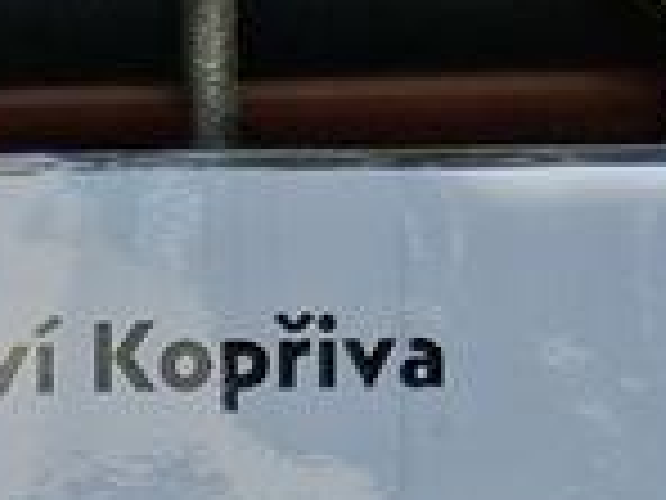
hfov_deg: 9.6
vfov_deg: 6.6
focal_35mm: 202
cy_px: 1568
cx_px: -279
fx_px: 3886
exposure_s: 1/824
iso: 25
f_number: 1.8
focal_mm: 3.98
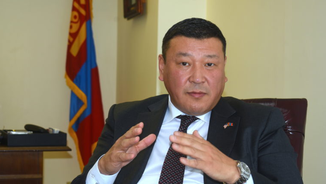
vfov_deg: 13.8
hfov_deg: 24.3
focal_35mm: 88
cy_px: 91
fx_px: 757
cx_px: 161
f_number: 5.6
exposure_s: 1/40
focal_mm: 55
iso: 100
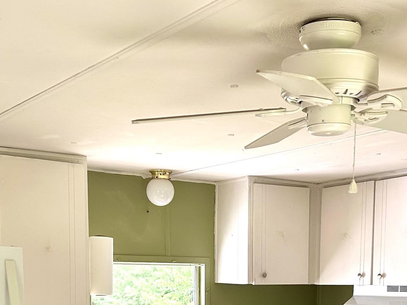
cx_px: 228
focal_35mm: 62
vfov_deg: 21.8
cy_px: 371
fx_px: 729
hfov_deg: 31.2
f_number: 1.78
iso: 125
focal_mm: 6.86
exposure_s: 1/121
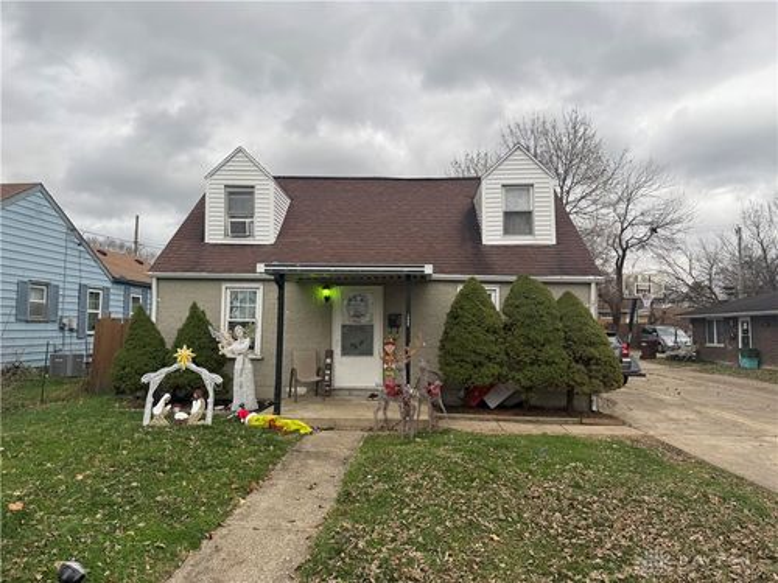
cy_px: 292
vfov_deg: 56.8
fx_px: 539
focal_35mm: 24
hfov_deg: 71.6
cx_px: 389
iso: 80
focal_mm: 6.76
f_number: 1.78
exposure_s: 1/467
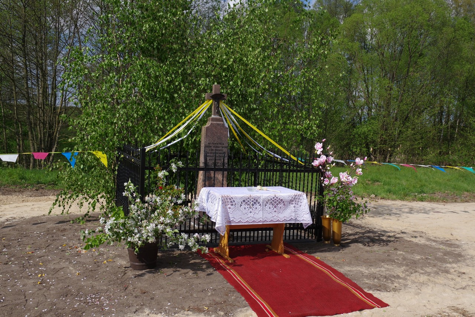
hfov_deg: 55.8
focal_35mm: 34
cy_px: 158
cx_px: 238
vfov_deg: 38.9
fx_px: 449
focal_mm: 23
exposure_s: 1/320
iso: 100
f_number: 7.1
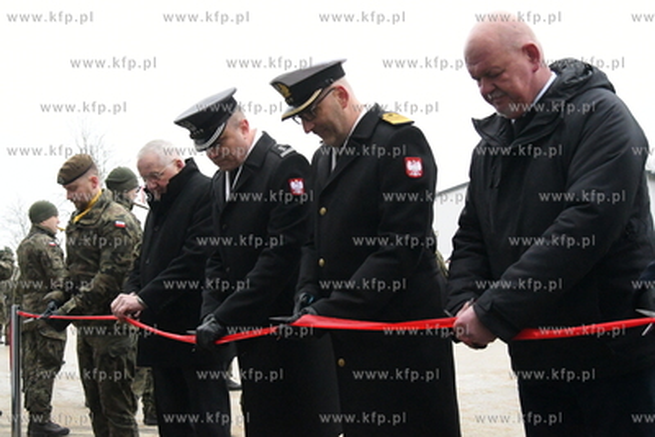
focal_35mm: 42
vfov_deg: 31.9
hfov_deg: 46.4
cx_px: 328
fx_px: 764
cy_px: 218
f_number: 5.6
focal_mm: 28
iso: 14400
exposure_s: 1/3200
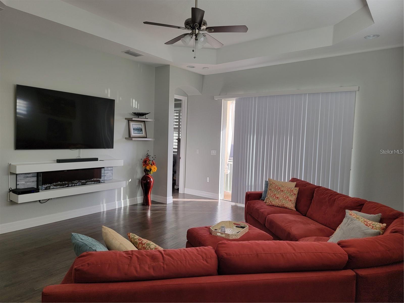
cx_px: 202
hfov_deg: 71.6
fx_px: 280
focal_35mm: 24
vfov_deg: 56.8
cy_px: 152
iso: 64
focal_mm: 6.7
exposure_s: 1/120
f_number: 1.8
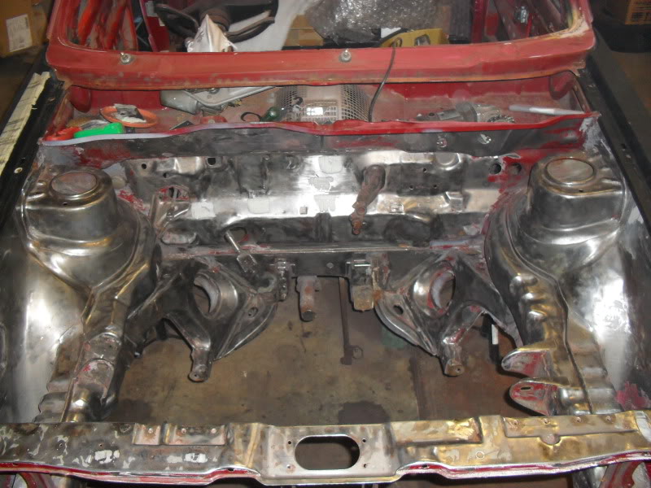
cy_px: 244
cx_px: 326
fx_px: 658
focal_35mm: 35
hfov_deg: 52.6
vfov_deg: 40.7
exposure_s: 1/45
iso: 200
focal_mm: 6.3
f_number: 3.2
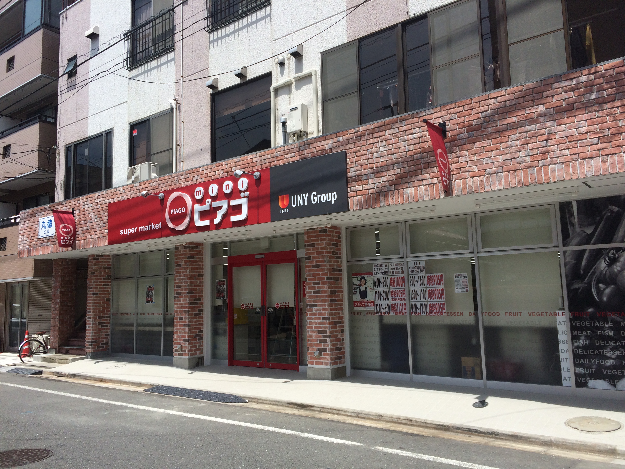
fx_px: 524
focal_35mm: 29
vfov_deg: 48.2
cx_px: 312
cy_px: 234
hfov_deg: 61.7
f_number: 2.2
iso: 32
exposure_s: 1/2283
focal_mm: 4.15
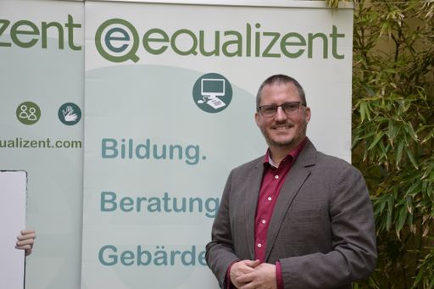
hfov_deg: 27.0
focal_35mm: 75
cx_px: 217
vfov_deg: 18.2
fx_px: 904
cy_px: 144
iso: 140
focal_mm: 50
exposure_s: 1/60
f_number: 5.6
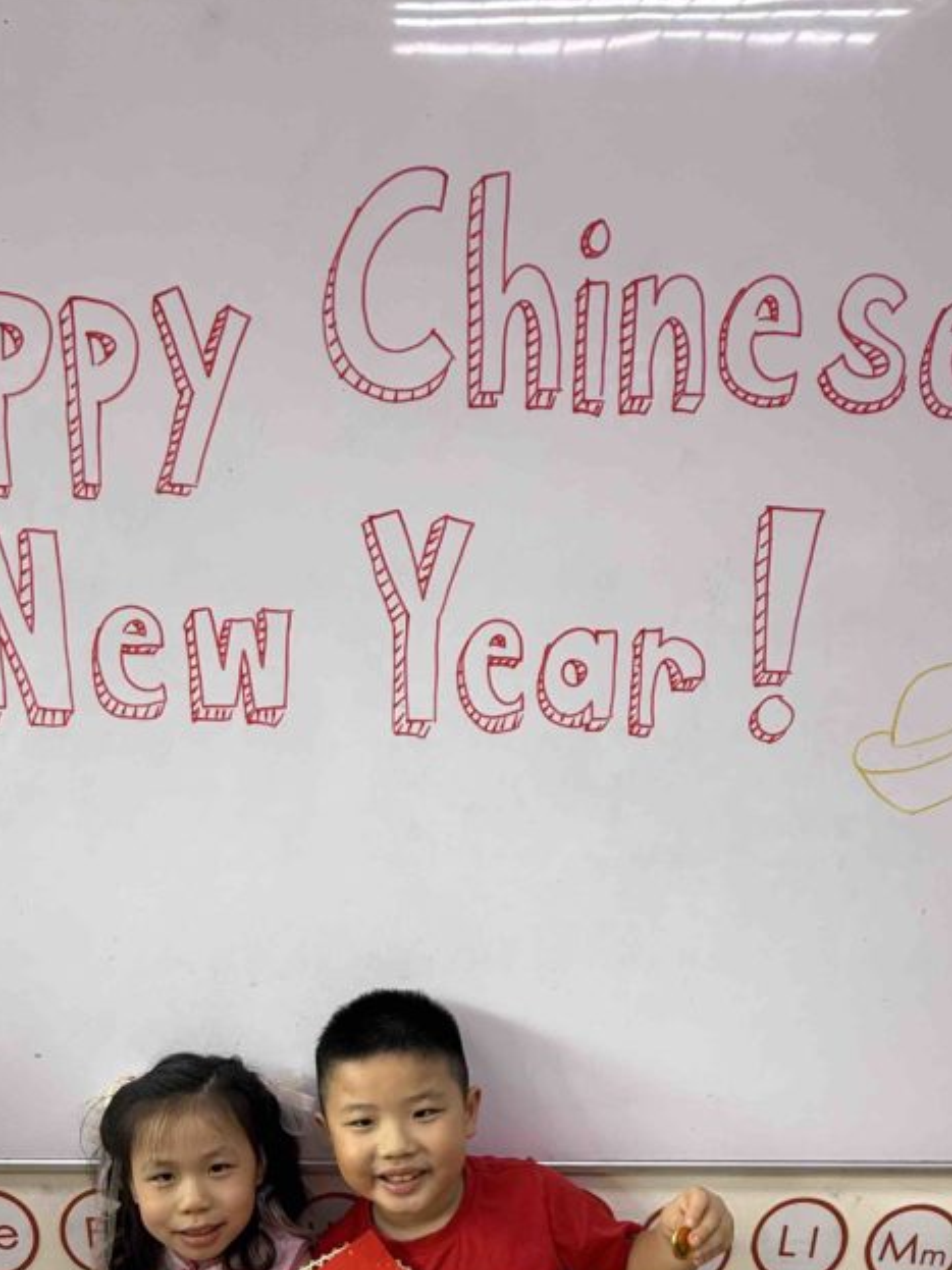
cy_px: 997
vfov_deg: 67.7
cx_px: 377
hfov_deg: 58.4
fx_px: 844
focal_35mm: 23
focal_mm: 2.22
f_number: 2.2
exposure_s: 1/100
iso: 125
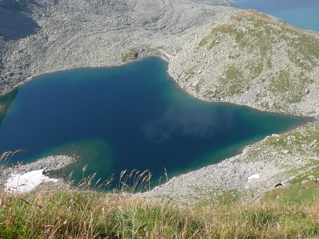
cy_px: 83
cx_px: 207
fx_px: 544
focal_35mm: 59
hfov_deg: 32.5
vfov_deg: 24.7
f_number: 11
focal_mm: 7.4
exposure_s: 1/100
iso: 100
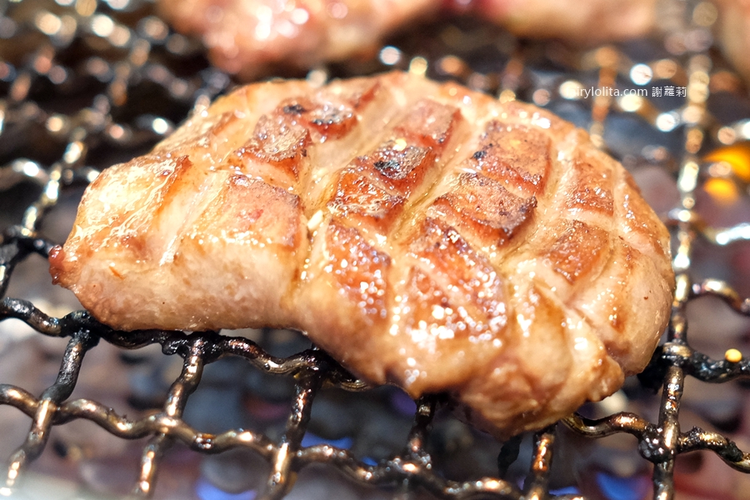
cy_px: 250
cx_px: 375
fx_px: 729
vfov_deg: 37.9
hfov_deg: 54.4
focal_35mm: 35
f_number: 2.5
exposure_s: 1/70
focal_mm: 23
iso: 1600
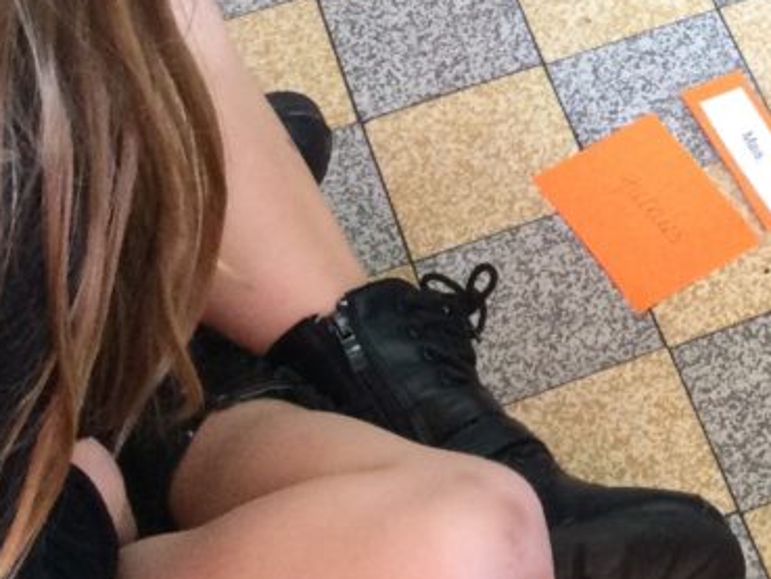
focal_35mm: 129
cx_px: 959
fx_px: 2874
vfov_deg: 10.7
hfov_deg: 14.7
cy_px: -527
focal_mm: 3.3
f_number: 2.4
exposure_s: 1/30
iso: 40
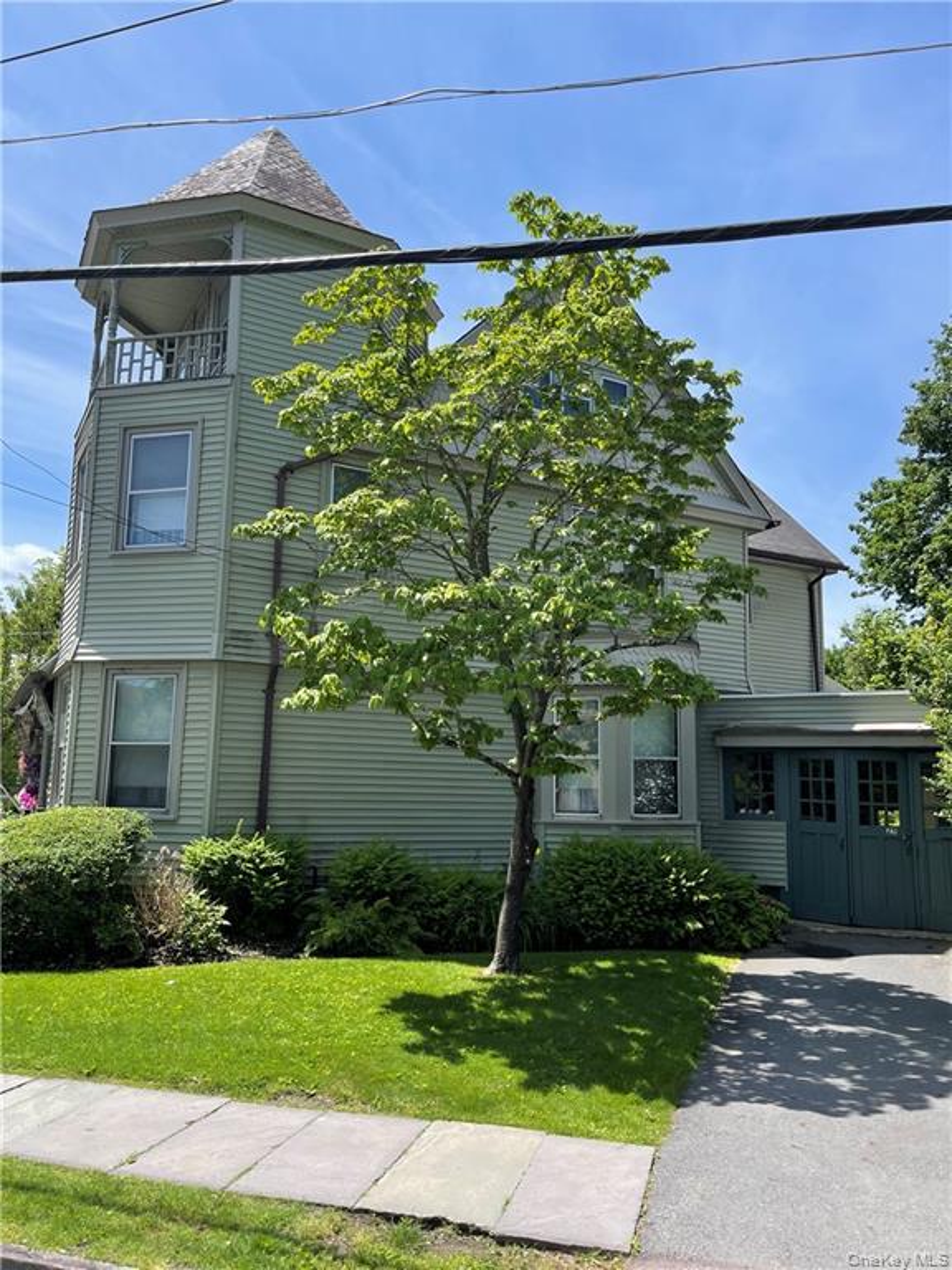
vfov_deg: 67.3
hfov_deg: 53.1
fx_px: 953
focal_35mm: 26
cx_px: 476
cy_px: 635
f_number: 1.6
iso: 50
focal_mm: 5.1
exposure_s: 1/3344
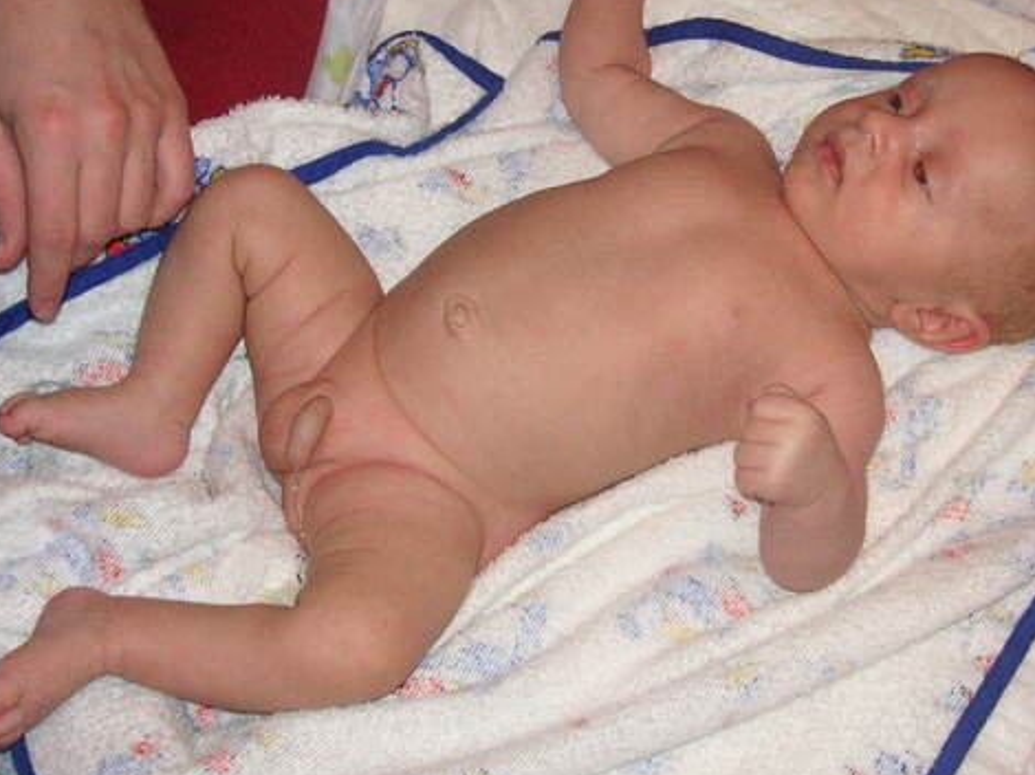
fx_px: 1883
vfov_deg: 23.2
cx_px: 581
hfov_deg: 30.7
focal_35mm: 63
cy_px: 319
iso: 160
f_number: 2.8
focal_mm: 6.1
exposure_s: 1/45
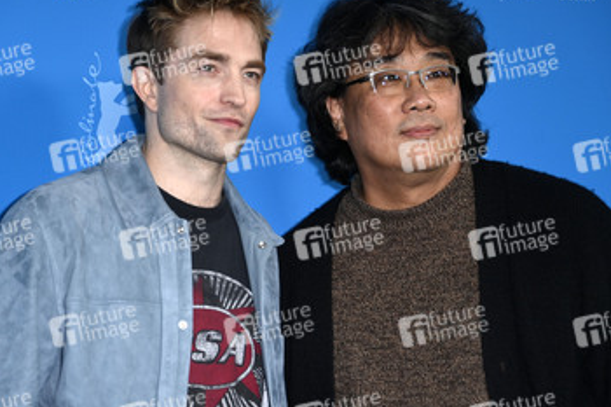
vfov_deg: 7.3
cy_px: 196
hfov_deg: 11.0
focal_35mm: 187
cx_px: 292
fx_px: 3172
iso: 1000
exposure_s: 1/250
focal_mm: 145
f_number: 5.6
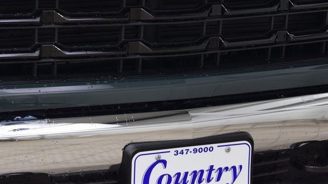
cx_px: 159
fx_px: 1121
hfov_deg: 16.6
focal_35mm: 129
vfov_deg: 9.3
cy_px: -4
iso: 640
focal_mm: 45
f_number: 6.3
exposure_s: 1/15
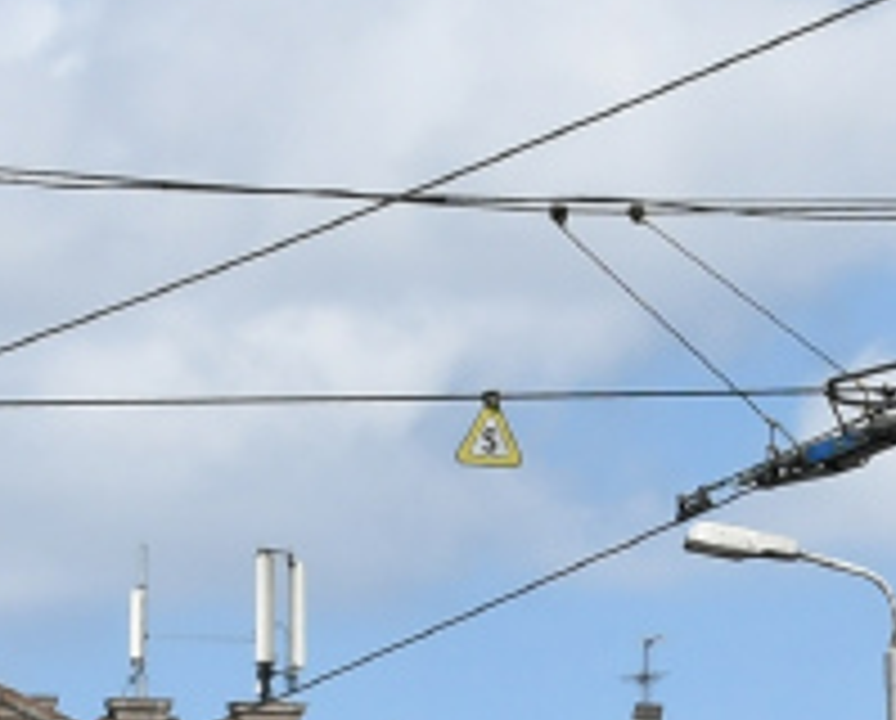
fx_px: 9751
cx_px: 279
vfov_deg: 4.2
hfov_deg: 5.3
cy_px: 1123
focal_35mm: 367
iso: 200
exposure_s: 1/833
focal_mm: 40
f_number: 8
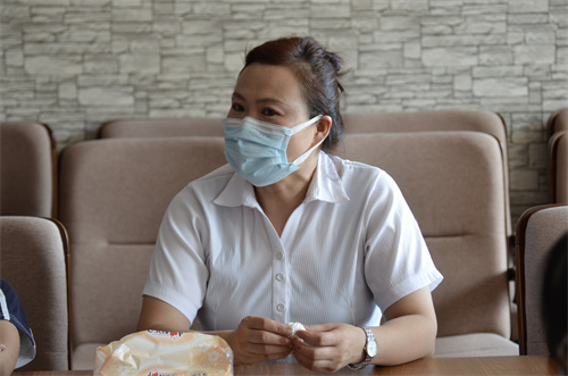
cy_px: 188
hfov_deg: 13.7
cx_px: 284
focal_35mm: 150
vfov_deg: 9.1
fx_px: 2361
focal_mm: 100
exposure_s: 1/50
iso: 640
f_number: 5.6
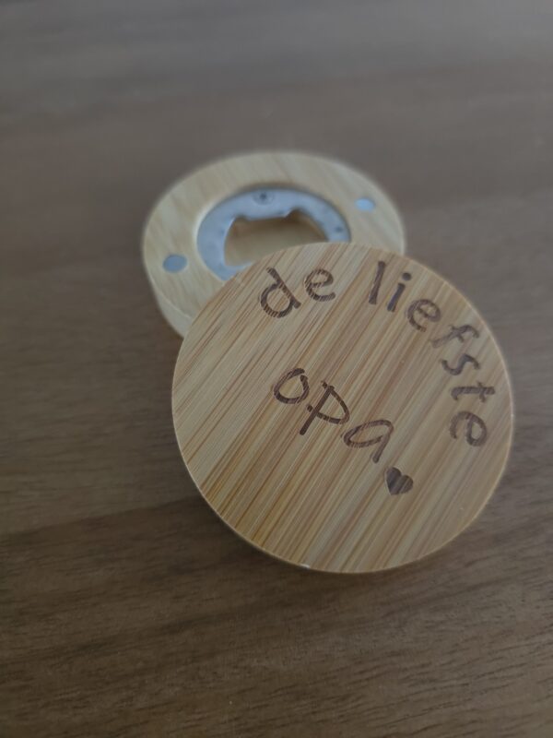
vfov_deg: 73.9
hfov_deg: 58.9
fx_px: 490
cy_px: 369
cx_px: 276
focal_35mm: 23
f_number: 1.7
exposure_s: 1/25
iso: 800
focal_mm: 6.3
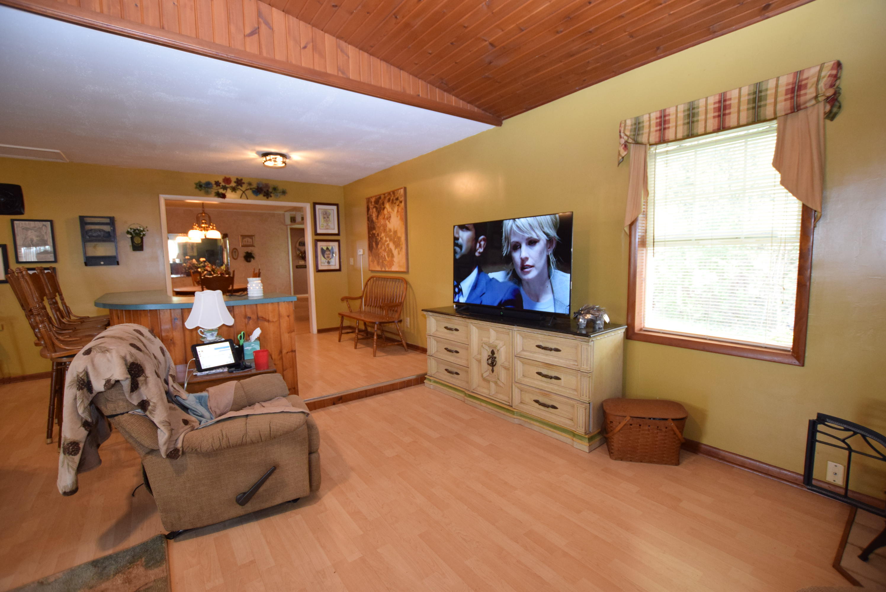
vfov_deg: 77.4
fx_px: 369
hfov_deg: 100.3
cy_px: 296
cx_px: 443
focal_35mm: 15
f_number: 3.5
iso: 1400
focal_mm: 10
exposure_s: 1/60
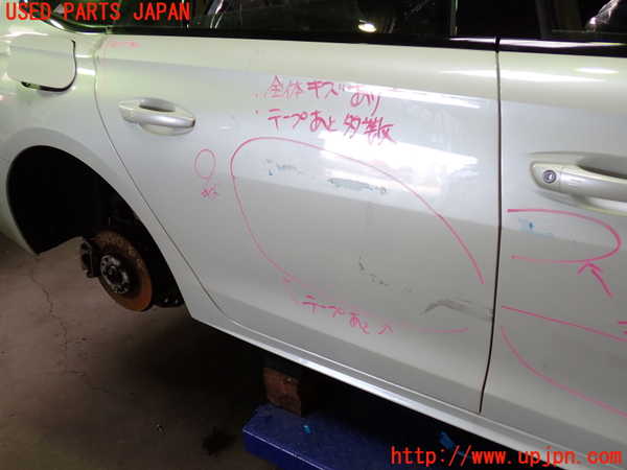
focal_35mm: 30
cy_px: 235
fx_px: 543
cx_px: 314
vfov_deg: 46.8
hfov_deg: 60.0
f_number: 2.3
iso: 200
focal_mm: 5.4
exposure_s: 1/60
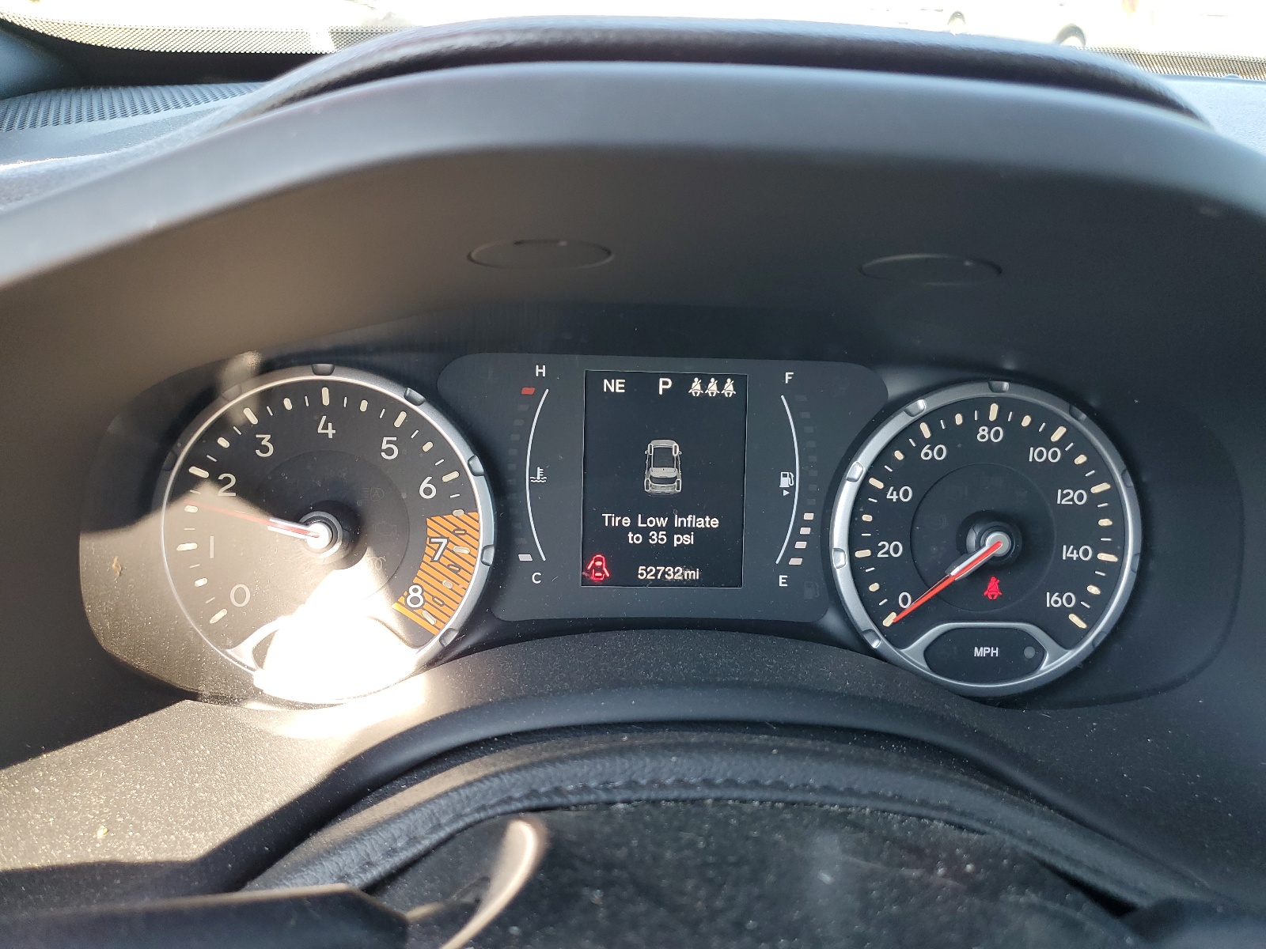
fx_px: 951
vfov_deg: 53.1
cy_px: 474
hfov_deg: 67.3
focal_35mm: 26
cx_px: 633
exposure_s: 1/120
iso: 55
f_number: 1.5
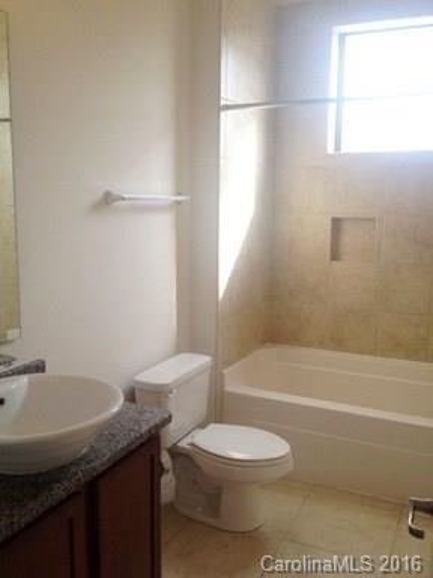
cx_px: 216
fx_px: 584
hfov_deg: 40.7
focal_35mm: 35
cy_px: 289
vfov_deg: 52.6
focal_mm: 4.28
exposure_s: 1/159
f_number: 2.4
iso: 100
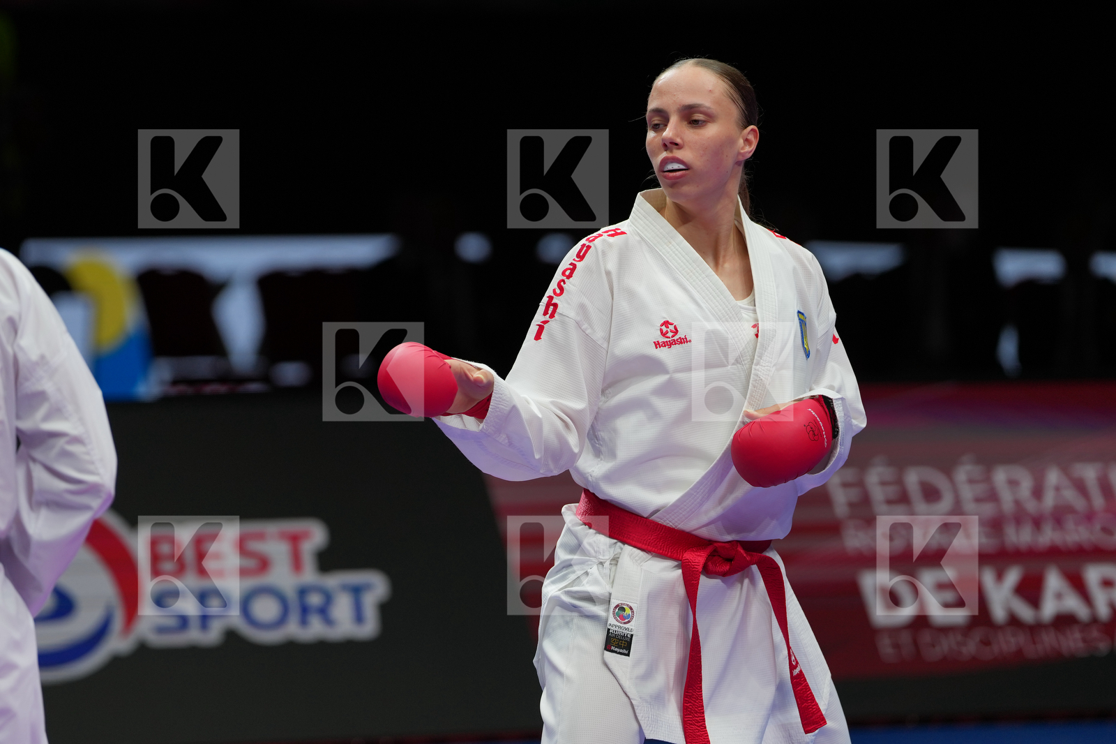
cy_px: 372
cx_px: 558
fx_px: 7531
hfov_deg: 8.5
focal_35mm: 243
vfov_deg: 5.7
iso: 320
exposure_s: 1/1000
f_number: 2.8
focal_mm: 162
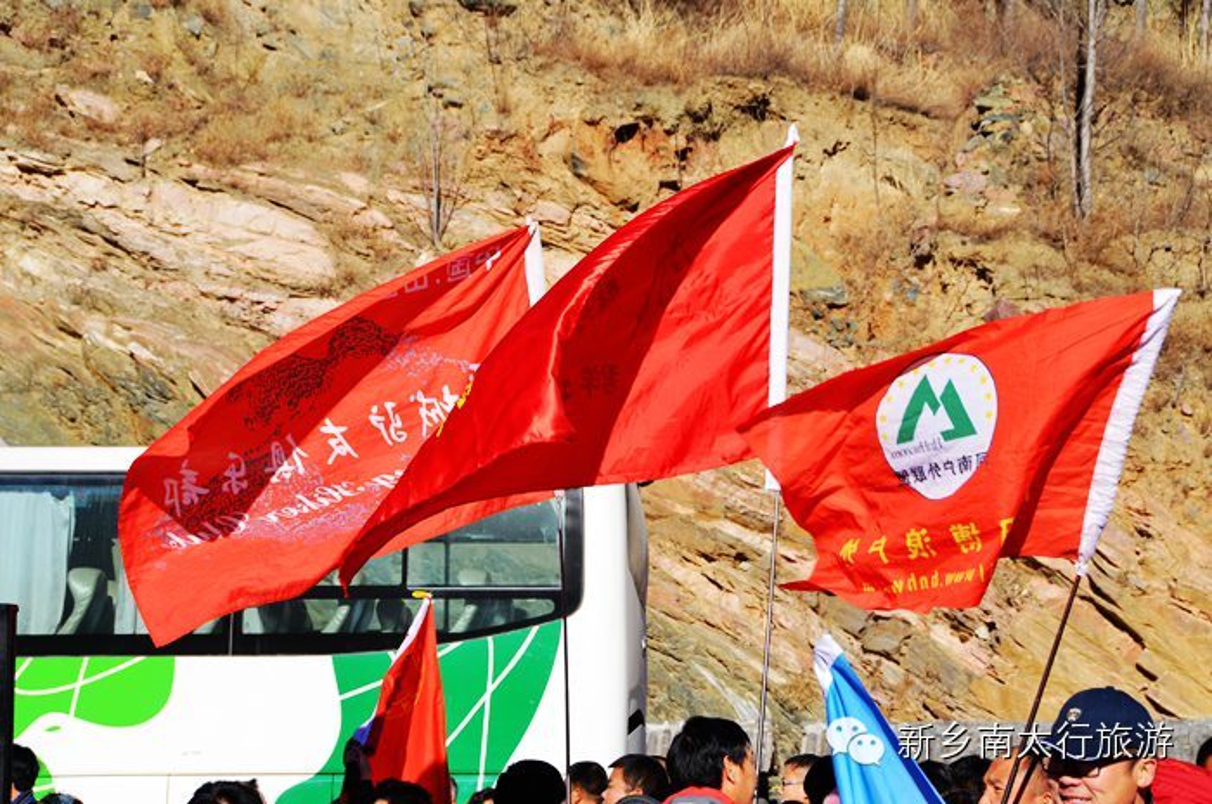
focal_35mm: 105
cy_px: 402
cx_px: 606
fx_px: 3529
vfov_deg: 13.0
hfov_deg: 19.5
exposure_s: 1/350
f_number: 9.5
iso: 100
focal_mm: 70
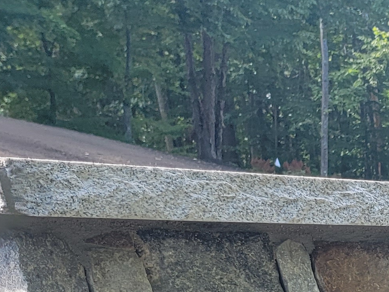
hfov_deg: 17.3
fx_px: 1101
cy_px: 586
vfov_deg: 13.1
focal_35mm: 98
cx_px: 643
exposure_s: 1/120
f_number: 1.8
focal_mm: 6.7
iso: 20
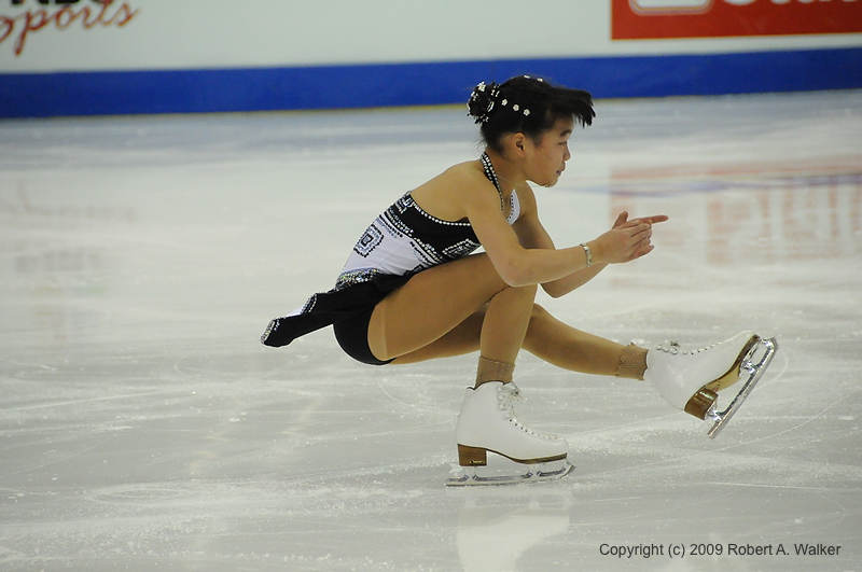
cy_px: 286
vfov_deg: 5.4
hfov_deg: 8.1
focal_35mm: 255
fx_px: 6097
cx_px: 431
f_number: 5.6
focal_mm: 170
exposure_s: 1/1000
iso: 3200
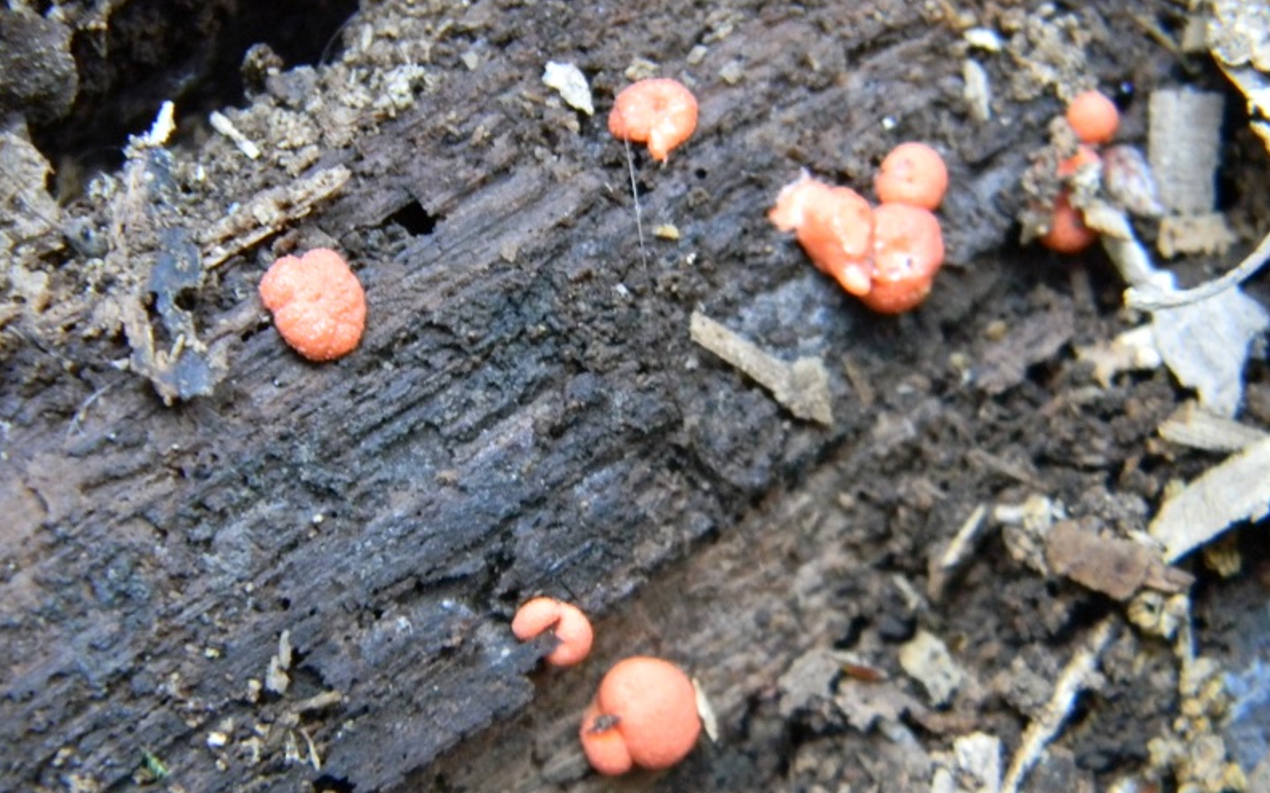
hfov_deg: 23.3
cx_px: 629
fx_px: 3080
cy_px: 425
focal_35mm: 89
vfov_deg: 14.7
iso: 400
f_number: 4.5
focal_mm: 15.1
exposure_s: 1/3.8
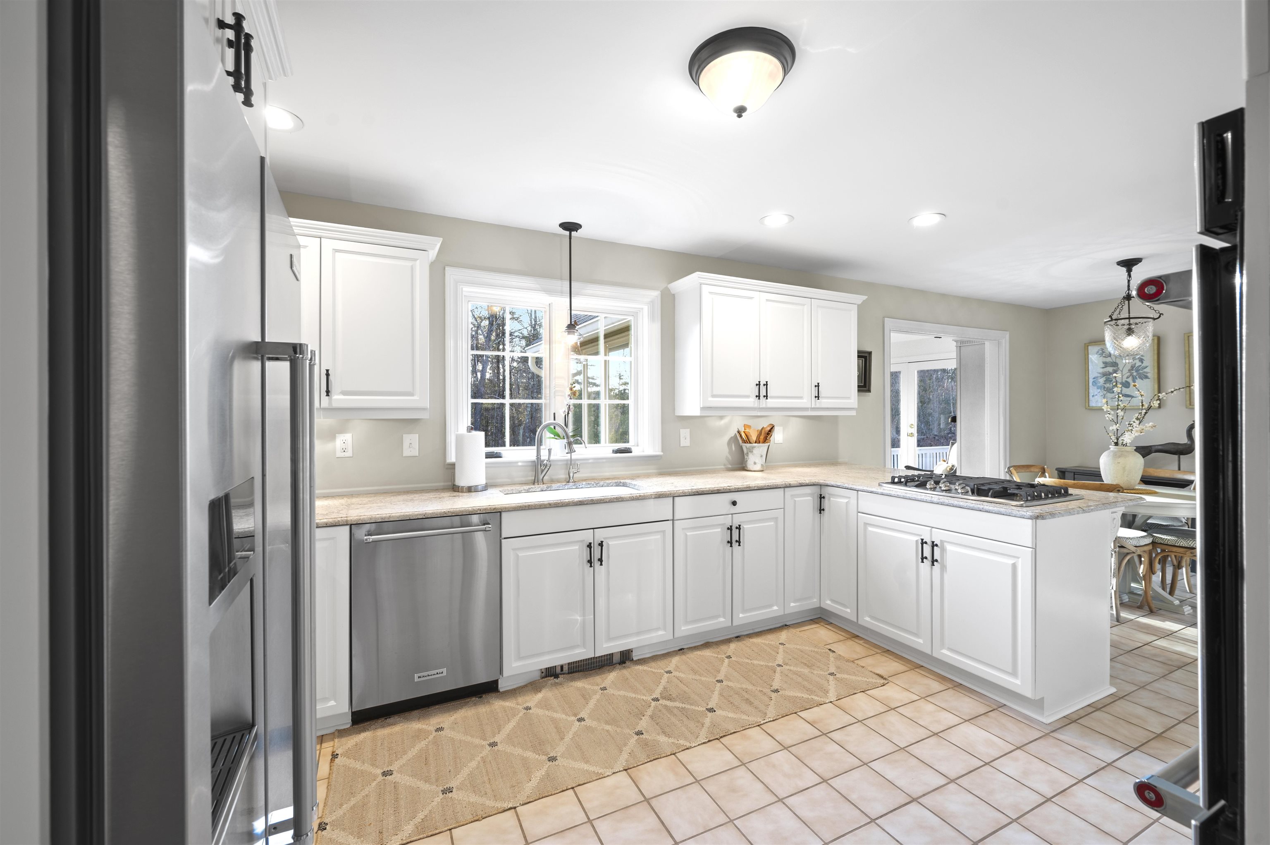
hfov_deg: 100.4
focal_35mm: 15
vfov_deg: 77.2
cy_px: 422
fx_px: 529
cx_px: 635
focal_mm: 15
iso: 250
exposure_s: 2
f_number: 7.1
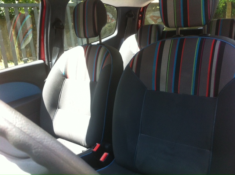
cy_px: 88
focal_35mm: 35
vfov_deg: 40.6
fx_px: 237
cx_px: 118
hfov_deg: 52.7
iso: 125
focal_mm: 3.85
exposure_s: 1/120
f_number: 2.8
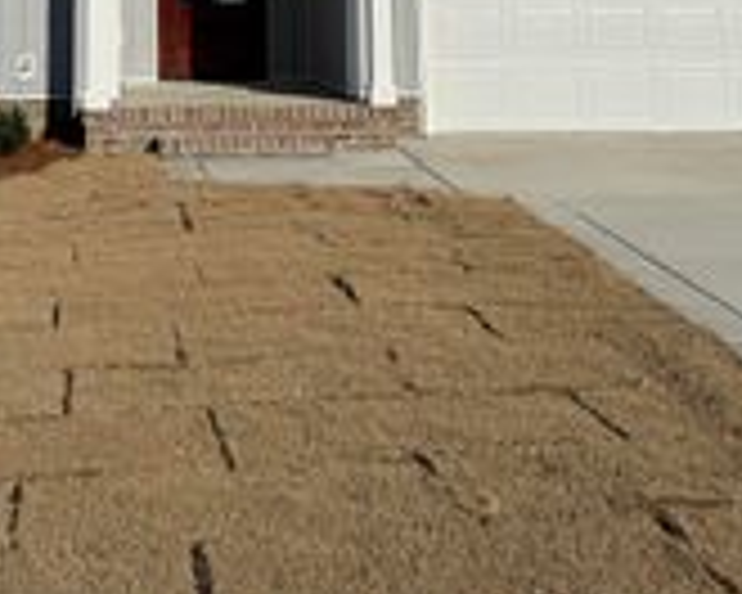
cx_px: 256
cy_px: -227
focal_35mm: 71
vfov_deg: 19.5
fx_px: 1559
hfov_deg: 26.6
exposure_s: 1/14286
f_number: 1.78
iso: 64
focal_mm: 6.76
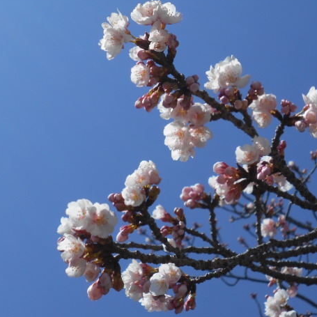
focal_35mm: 82
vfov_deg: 21.1
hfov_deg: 21.1
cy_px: 162
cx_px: 176
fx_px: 850
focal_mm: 11.6
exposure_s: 1/800
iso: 80
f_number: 5.3
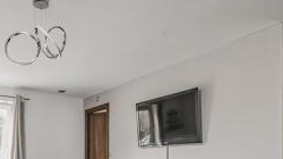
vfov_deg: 32.6
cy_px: 160
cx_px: 112
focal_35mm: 33
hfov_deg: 59.0
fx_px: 247
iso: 320
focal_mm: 12
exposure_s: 1/2
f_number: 9
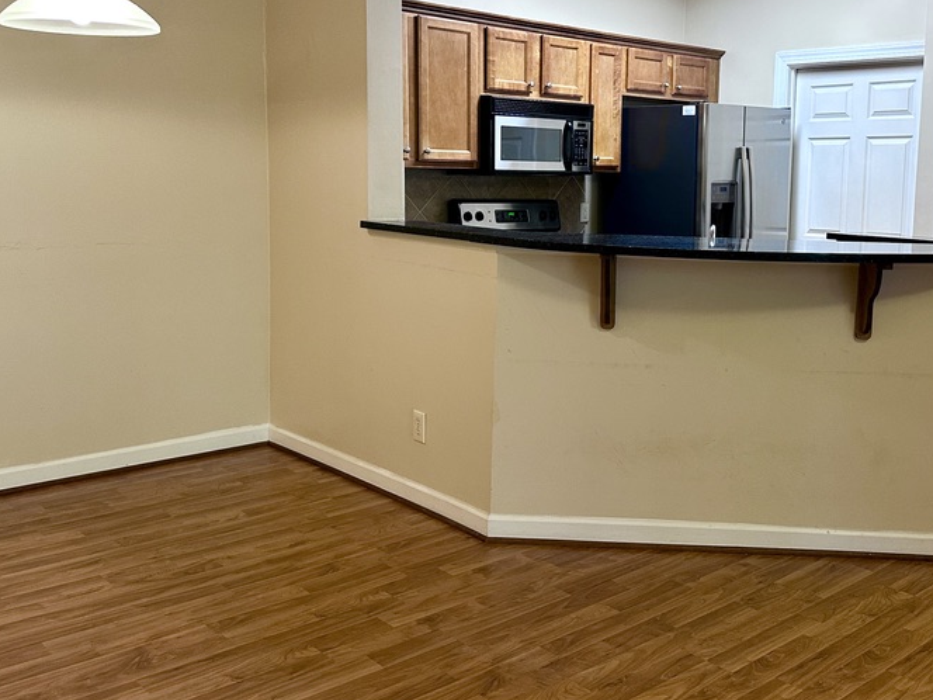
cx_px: 614
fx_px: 997
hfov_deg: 49.4
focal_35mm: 37
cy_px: 266
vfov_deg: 38.4
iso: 250
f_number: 1.78
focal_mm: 6.86
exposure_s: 1/60
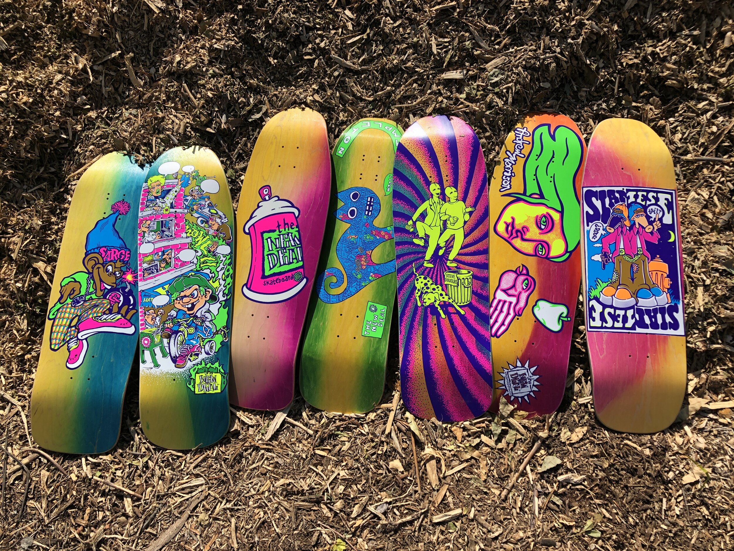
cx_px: 367
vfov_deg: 49.7
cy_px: 276
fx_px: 594
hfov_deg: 63.4
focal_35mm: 28
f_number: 1.8
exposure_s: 1/2315
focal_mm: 3.99
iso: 20
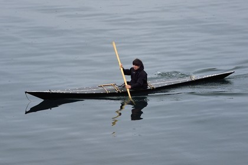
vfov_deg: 6.9
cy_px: 82
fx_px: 1378
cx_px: 124
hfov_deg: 10.3
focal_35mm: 200
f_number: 7.1
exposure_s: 1/250
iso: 800
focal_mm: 200
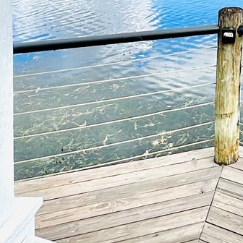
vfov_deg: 24.3
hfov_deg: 25.8
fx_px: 469
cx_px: 298
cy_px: -97
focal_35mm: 59
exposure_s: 1/1319
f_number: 2.2
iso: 50
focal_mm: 2.22
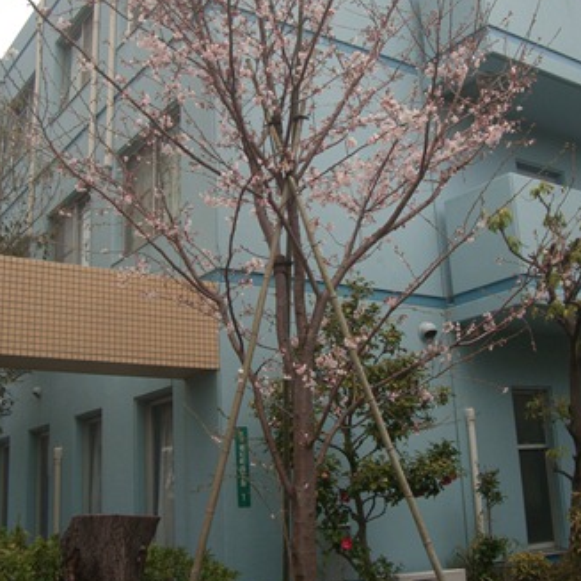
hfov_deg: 36.8
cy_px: 236
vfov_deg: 36.7
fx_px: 873
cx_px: 295
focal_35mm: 46
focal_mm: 7.9
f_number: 2.8
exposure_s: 1/200
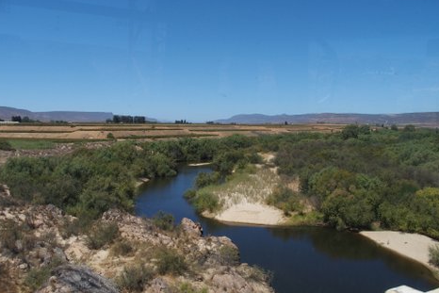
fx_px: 366
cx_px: 218
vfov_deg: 43.6
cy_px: 161
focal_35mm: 30
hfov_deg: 61.9
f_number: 3.5
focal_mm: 6
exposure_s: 1/800
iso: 100
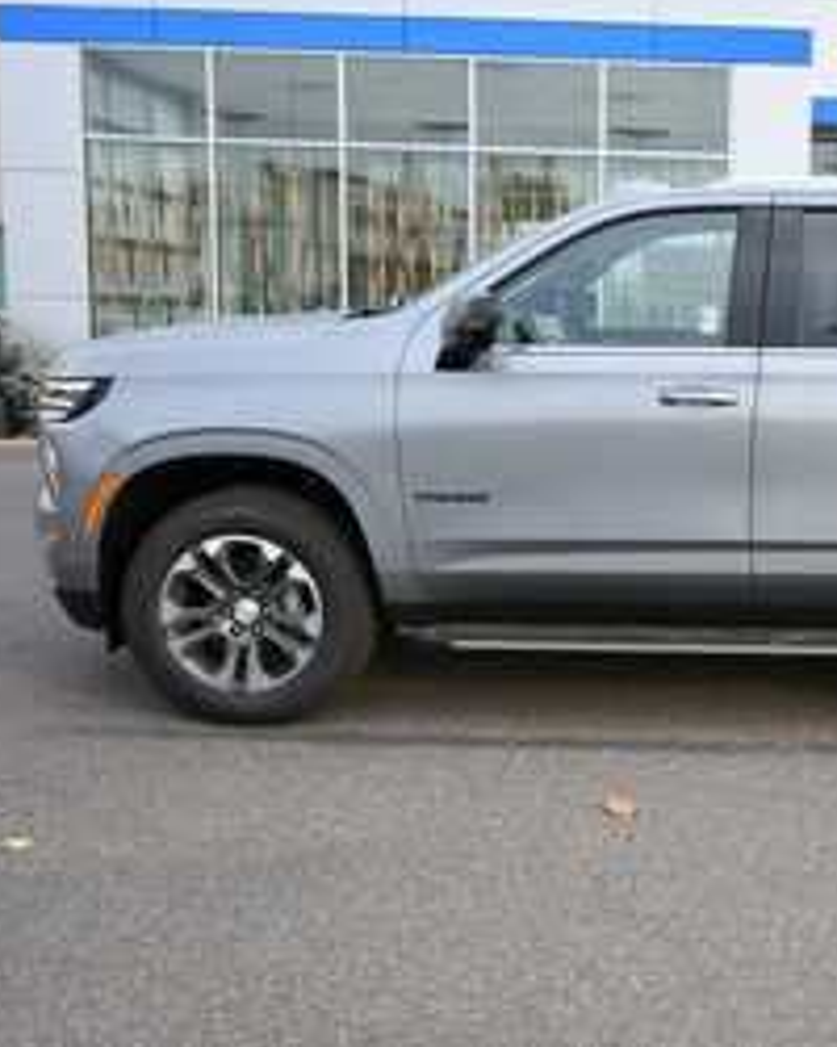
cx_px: 804
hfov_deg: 31.3
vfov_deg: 41.1
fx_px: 1393
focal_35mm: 45
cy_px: 496
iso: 450
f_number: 5.6
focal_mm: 20
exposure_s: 1/250
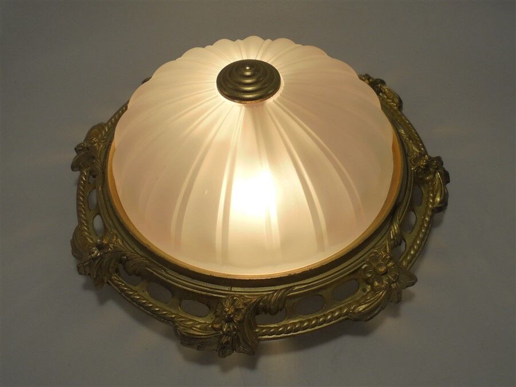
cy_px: 194
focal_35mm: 29
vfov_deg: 48.2
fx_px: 432
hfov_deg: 61.7
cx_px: 258
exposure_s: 1/800
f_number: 3.7
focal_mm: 5.3
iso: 100
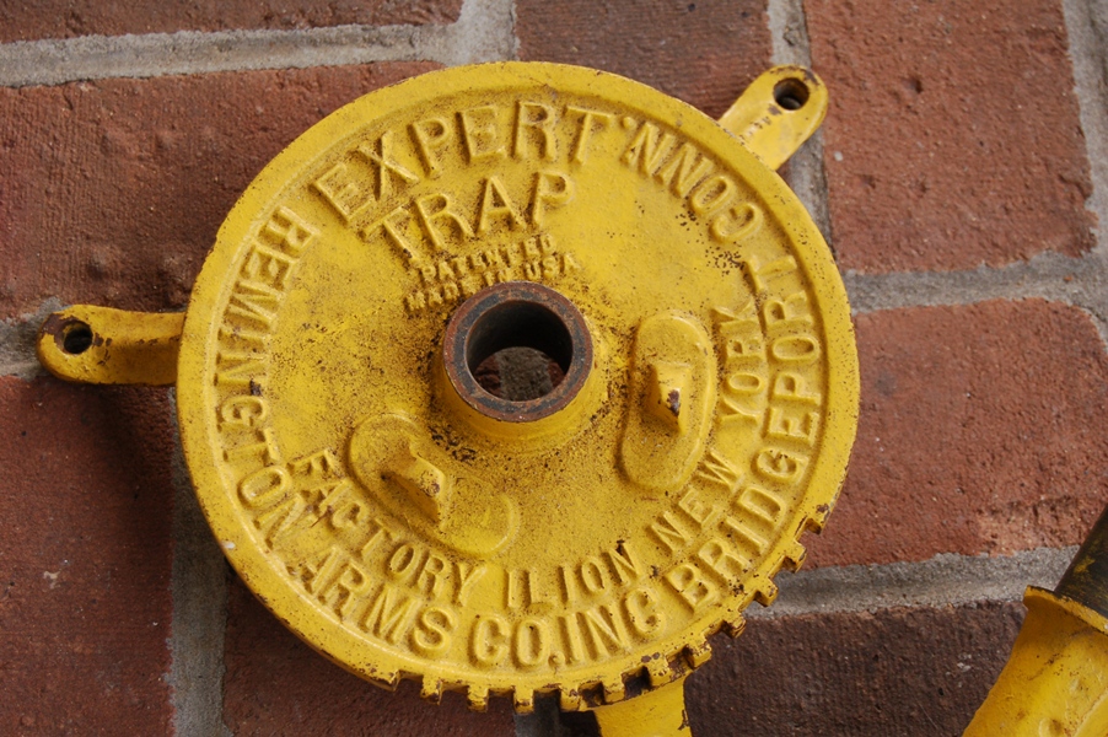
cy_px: 368
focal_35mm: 72
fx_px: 2214
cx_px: 554
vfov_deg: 18.9
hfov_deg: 28.1
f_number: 5.6
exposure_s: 1/80
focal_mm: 48
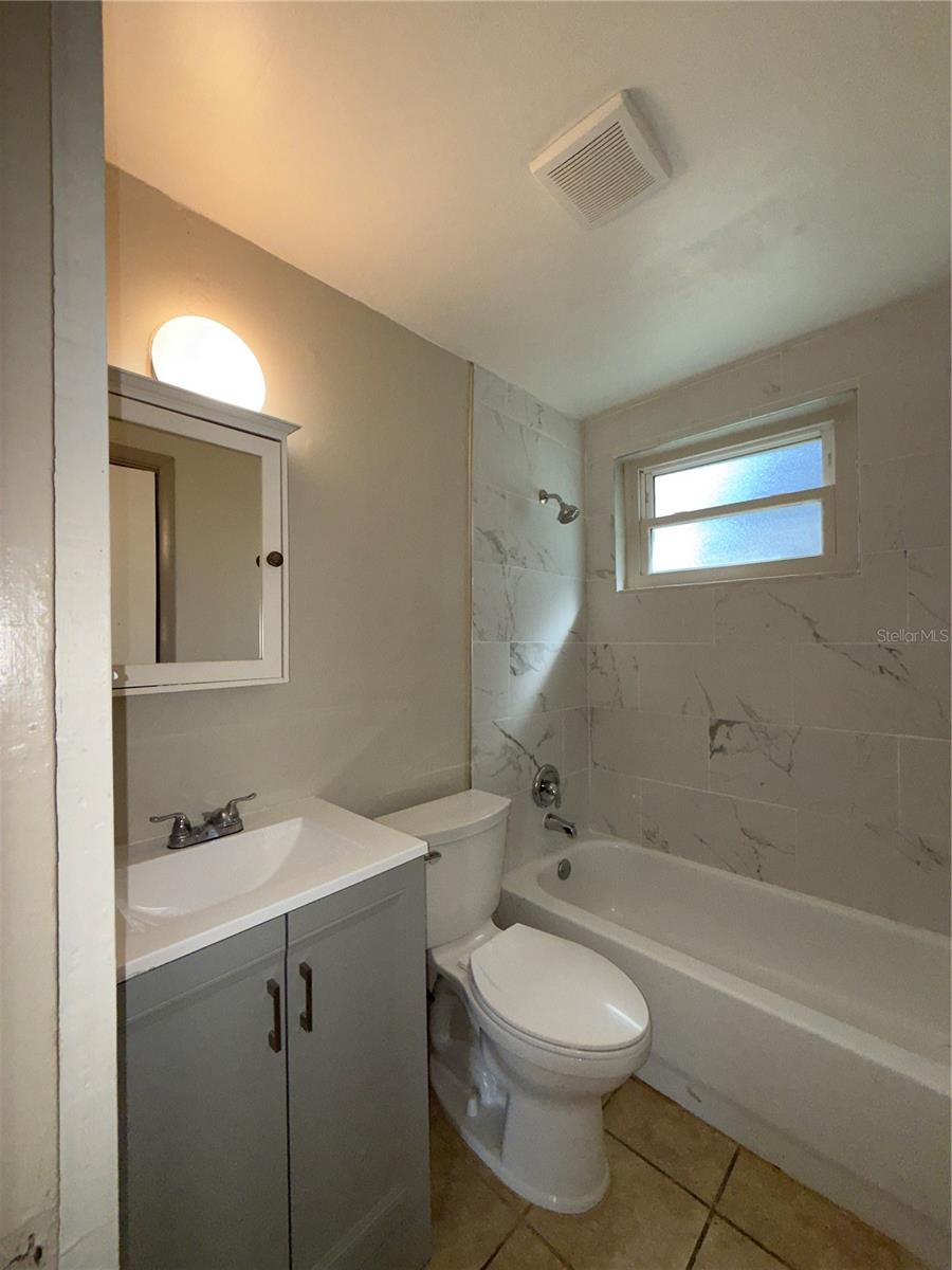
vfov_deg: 102.1
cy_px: 635
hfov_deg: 85.7
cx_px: 476
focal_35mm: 14
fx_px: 513
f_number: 2.2
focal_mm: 2.22
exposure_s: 1/122
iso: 250
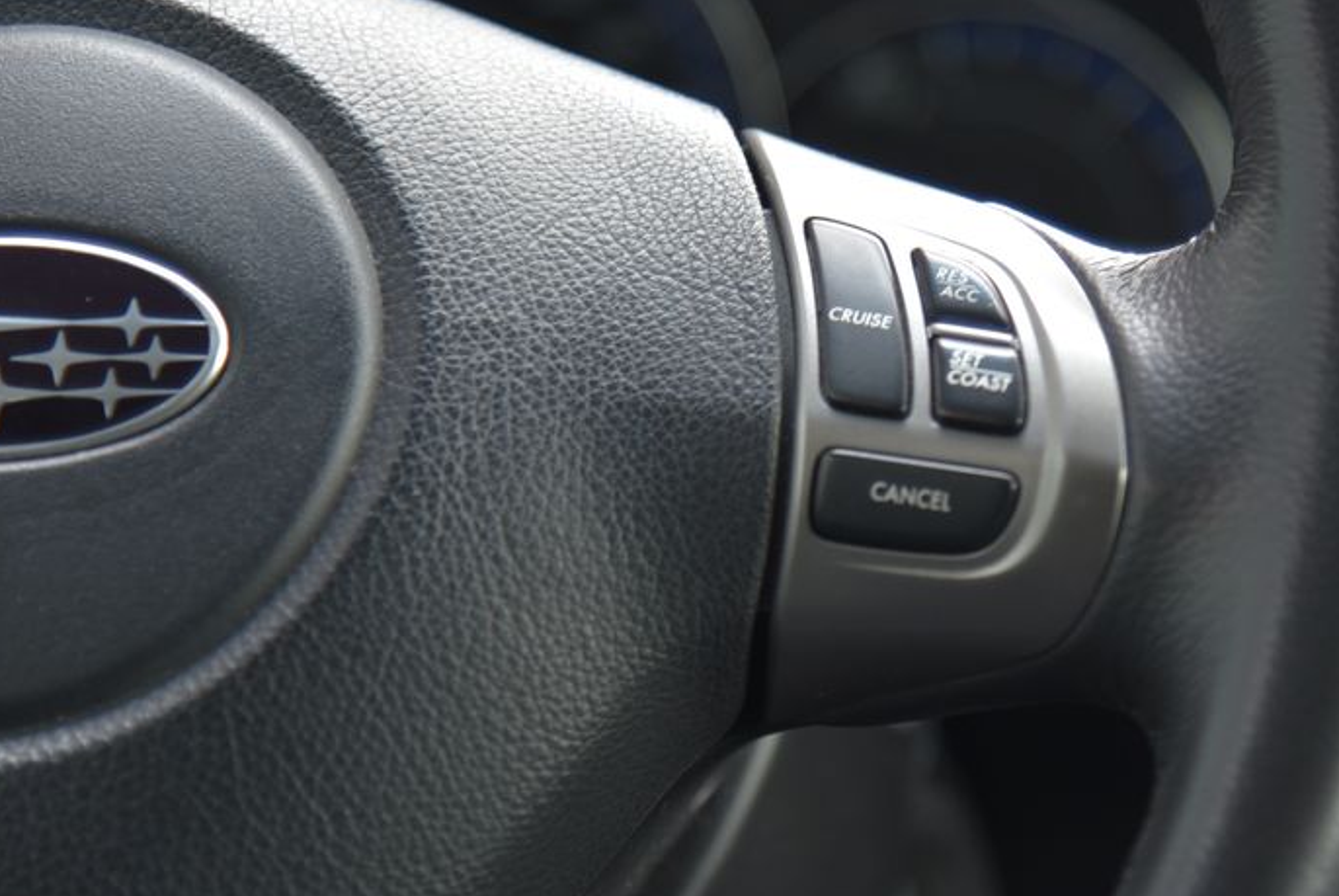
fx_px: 6665
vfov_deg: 7.7
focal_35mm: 179
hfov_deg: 11.5
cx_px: 913
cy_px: 367
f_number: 4
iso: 500
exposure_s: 1/40
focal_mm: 120
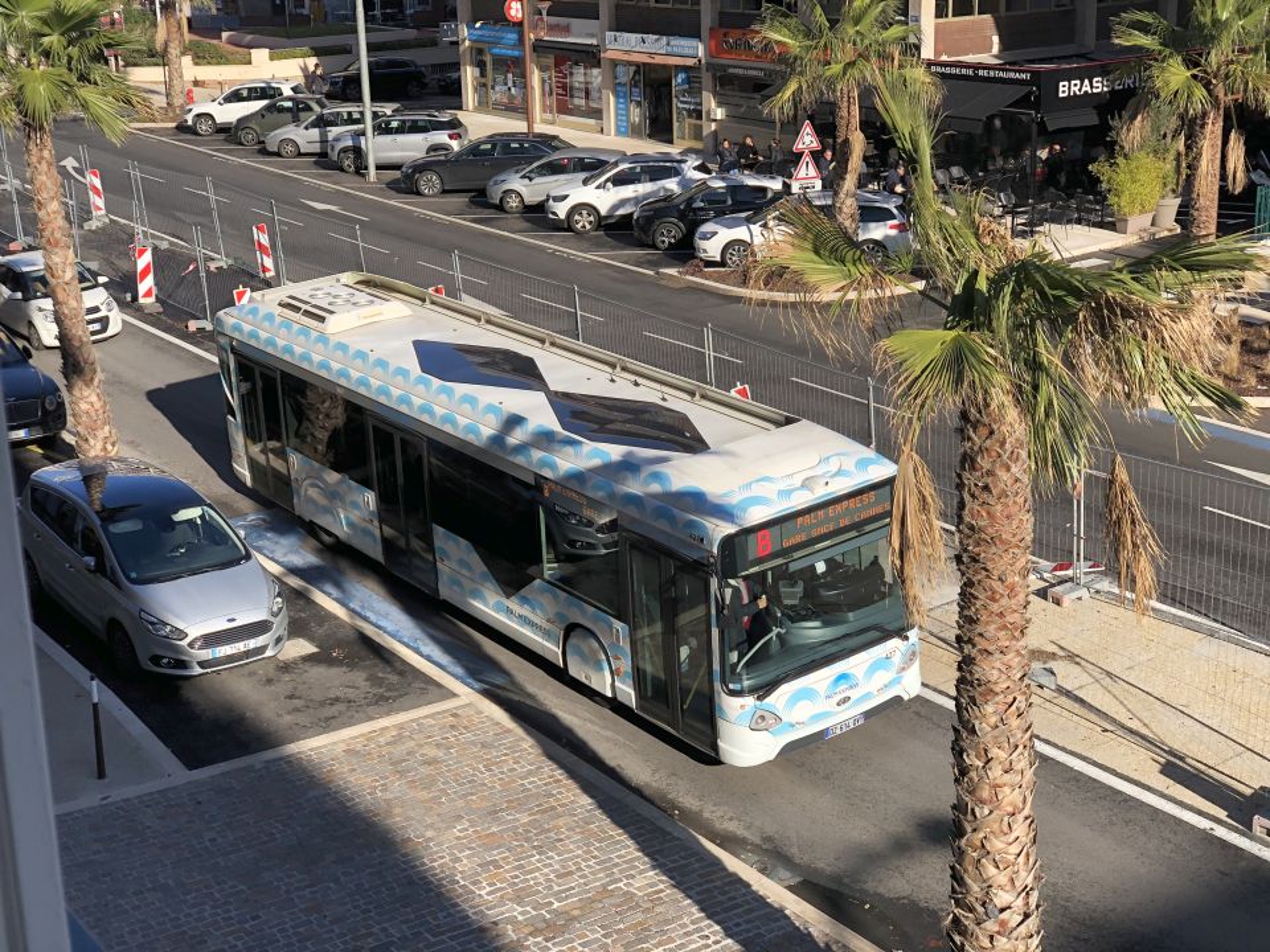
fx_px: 1908
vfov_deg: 28.0
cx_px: 635
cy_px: 476
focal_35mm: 52
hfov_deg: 36.8
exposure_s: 1/685
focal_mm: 6
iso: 16
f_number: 2.4
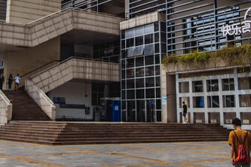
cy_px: -70
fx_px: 376
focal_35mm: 54
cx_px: 84
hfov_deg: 36.5
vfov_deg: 21.7
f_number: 13
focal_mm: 10
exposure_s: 1/400
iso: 50
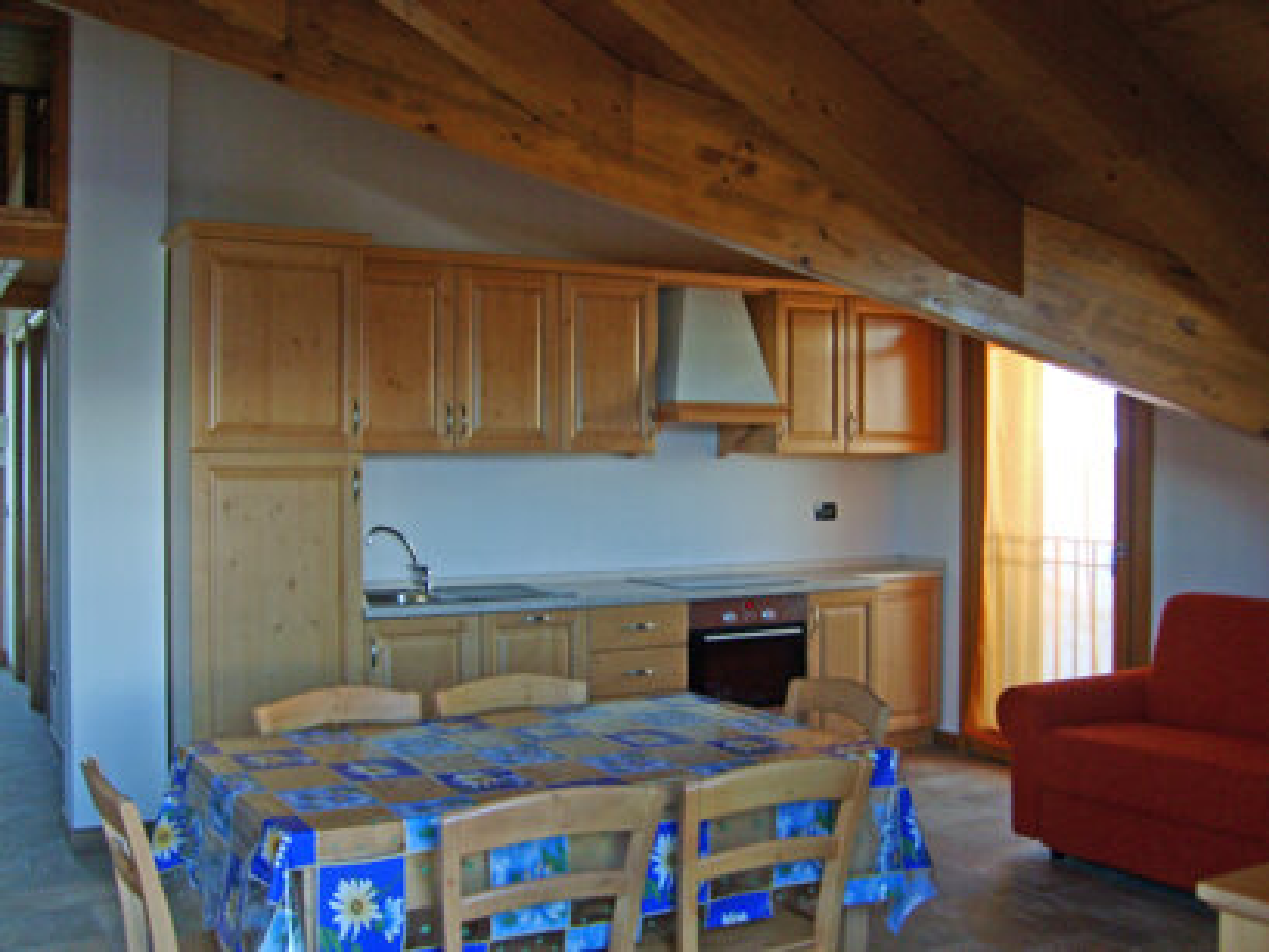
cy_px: 476
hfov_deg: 52.6
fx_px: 1283
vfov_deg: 40.7
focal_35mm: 35
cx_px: 634
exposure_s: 1/30
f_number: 2.8
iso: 96
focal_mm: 5.8
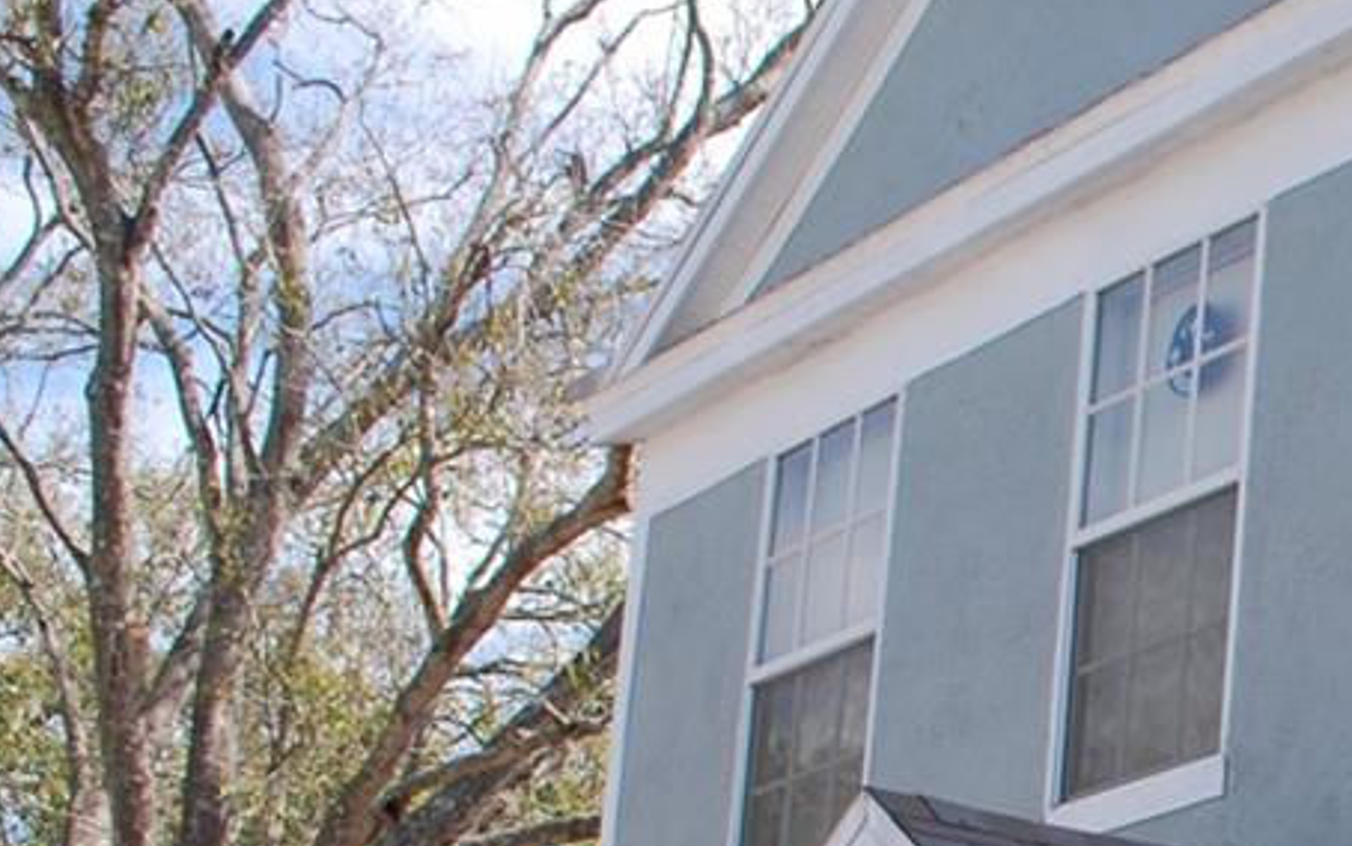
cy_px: 1055
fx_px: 3575
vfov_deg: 13.1
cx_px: 2126
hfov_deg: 18.5
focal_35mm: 97
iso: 100
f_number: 7.1
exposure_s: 1/200
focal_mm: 18
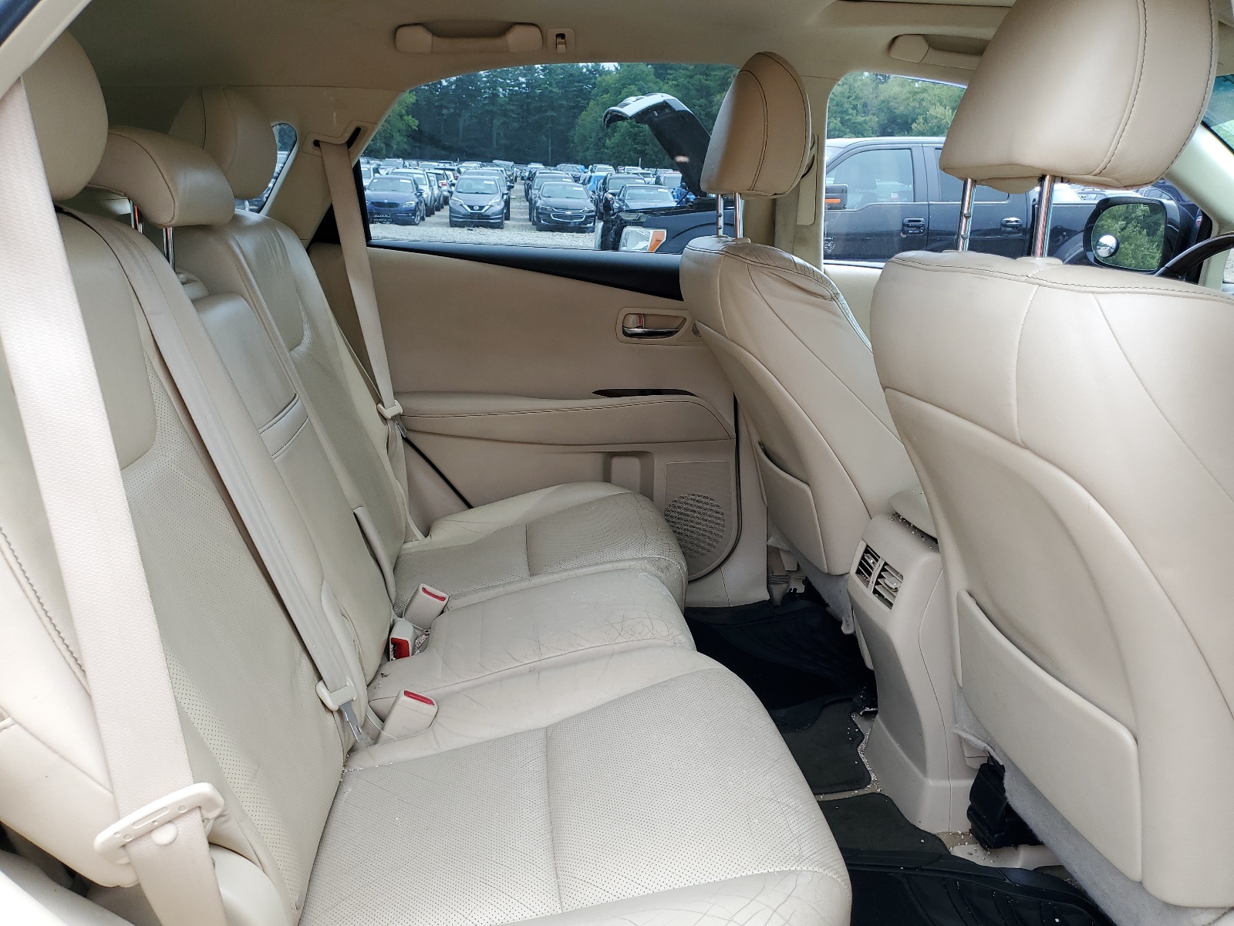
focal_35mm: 26
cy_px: 463
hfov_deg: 67.3
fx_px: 927
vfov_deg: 53.1
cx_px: 617
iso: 50
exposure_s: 1/400
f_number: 1.5
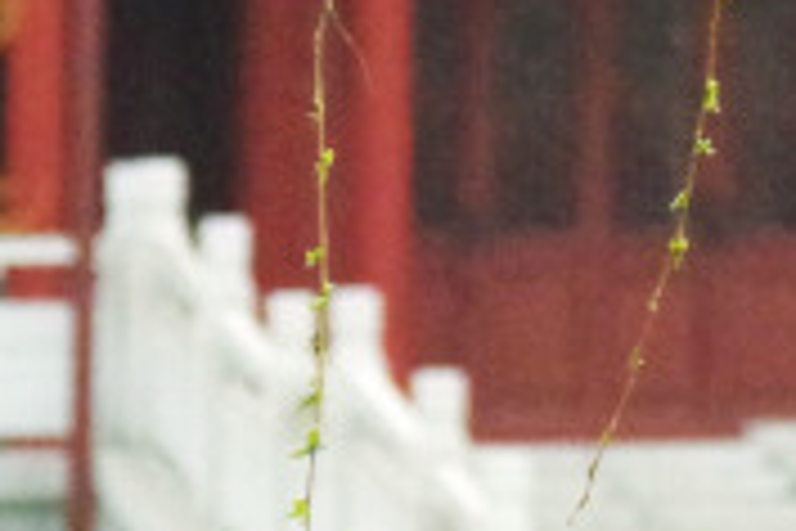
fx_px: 20184
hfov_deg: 2.2
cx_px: 1718
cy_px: -781
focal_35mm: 913
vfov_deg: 1.5
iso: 3200
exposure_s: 1/2000
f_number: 6.3
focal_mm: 105
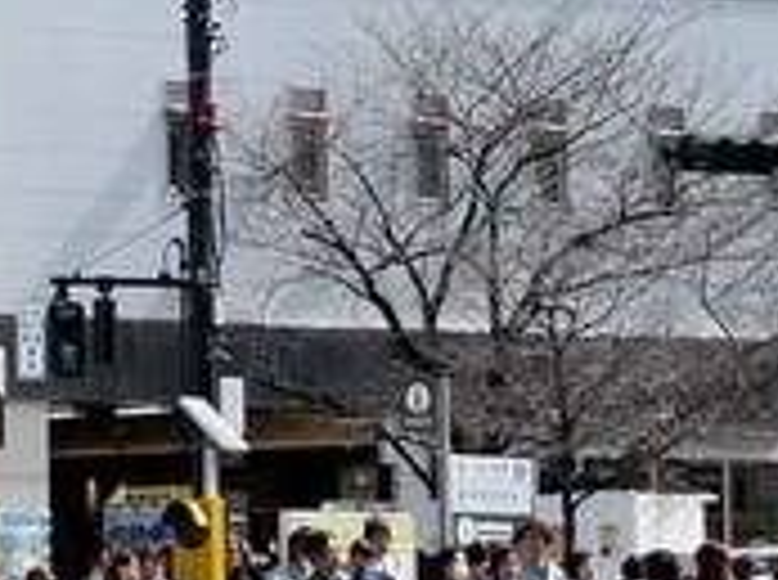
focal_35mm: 241
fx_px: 5405
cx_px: -625
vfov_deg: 6.1
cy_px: -153
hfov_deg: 8.0
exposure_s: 1/400
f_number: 4.2
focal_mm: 8
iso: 100
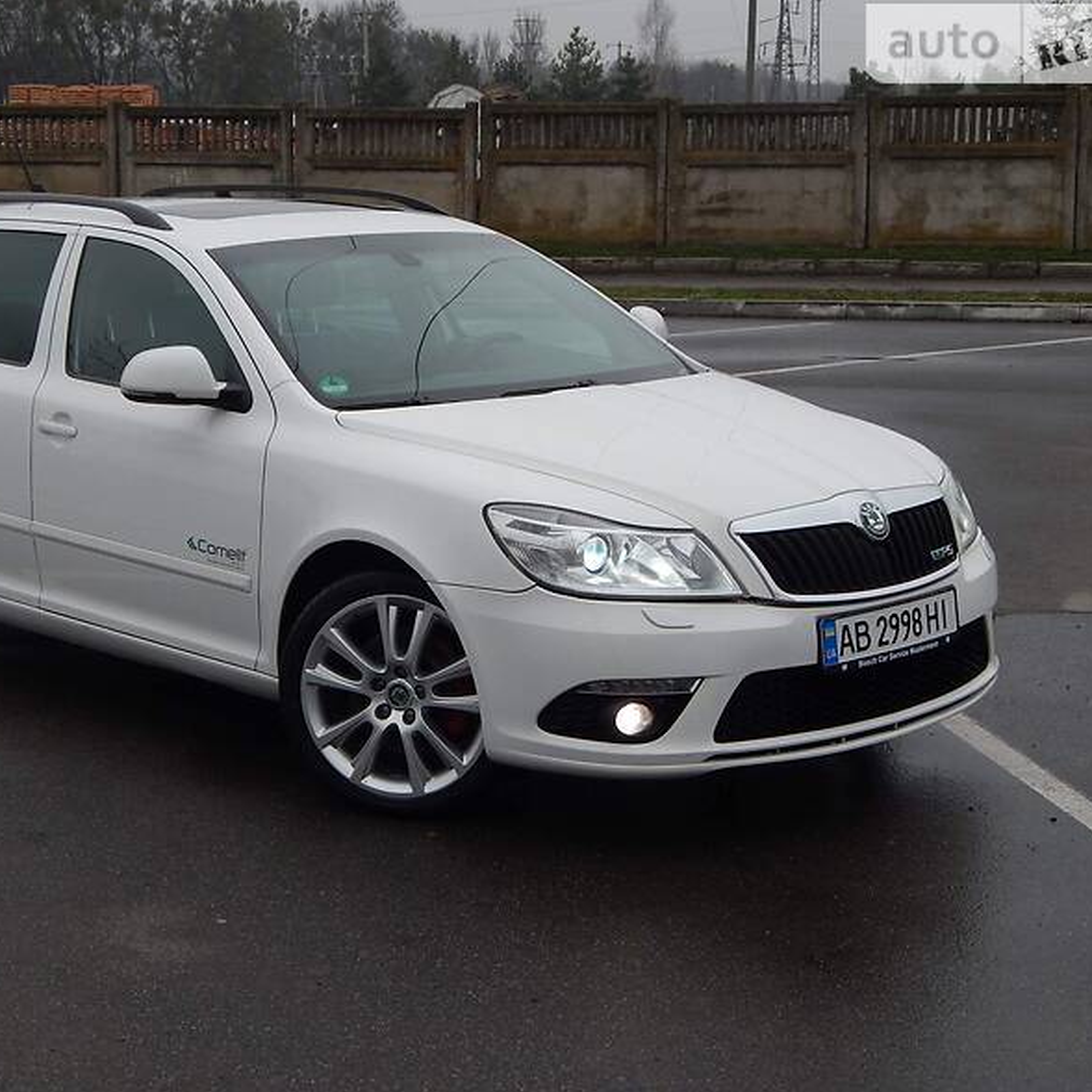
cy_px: 538
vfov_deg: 26.1
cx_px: 419
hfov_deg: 26.0
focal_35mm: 66
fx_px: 2356
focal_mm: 9.7
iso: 125
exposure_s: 1/400
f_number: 3.8
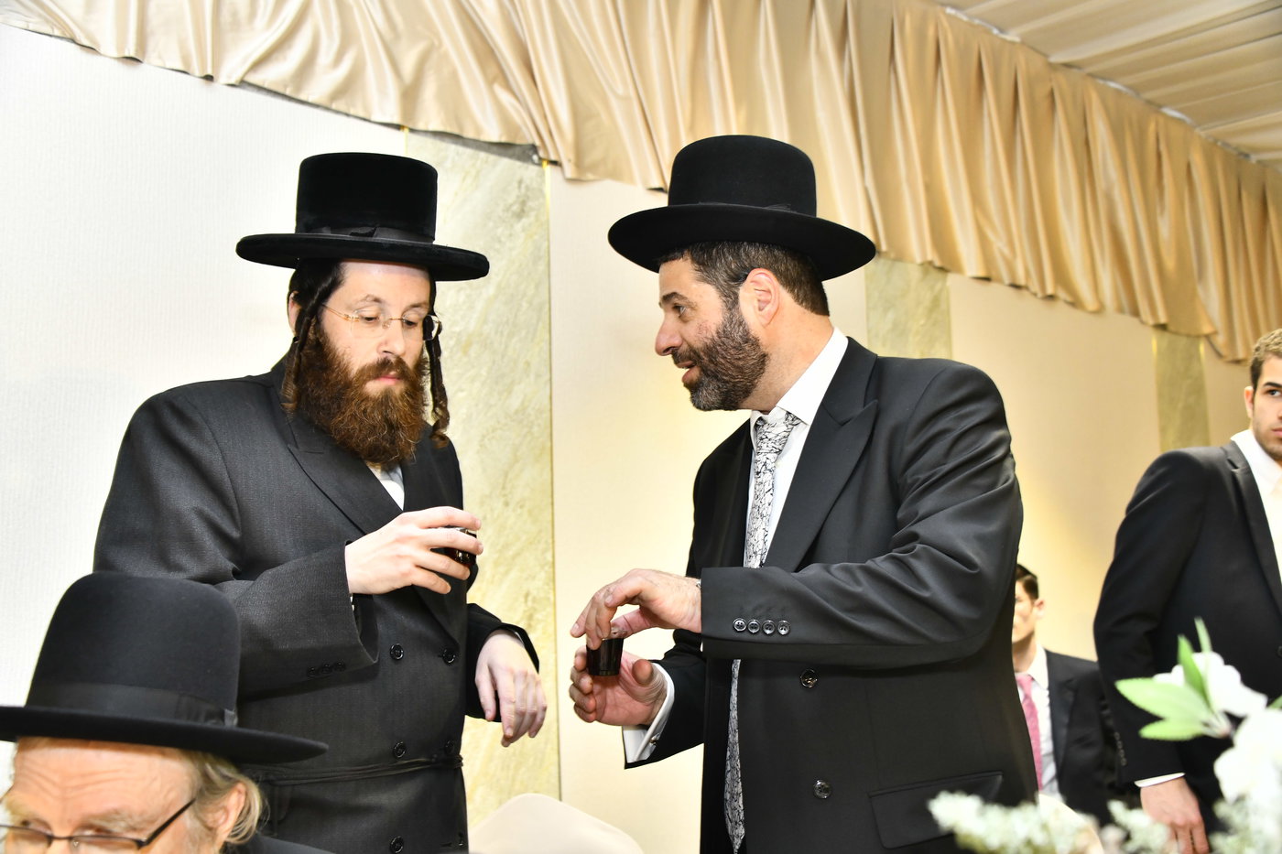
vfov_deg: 31.9
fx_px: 1495
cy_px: 427
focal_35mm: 42
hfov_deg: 46.4
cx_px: 641
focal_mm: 42
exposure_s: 1/125
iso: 1250
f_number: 5
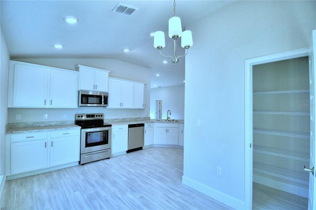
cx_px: 158
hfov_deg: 100.4
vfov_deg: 77.2
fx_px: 132
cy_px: 105
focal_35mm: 15
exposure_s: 1/125
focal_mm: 10
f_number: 4.5
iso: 220
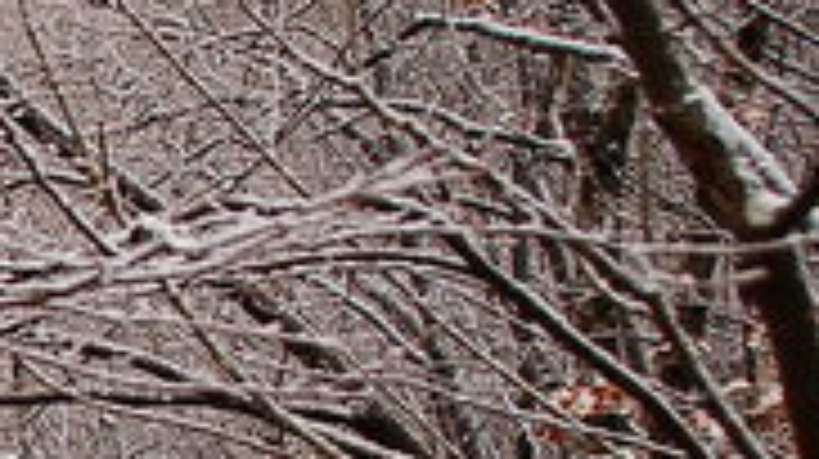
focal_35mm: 114
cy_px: 554
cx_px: -522
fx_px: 2474
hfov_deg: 16.5
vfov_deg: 10.4
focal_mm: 22
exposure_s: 1/80
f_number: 4.5
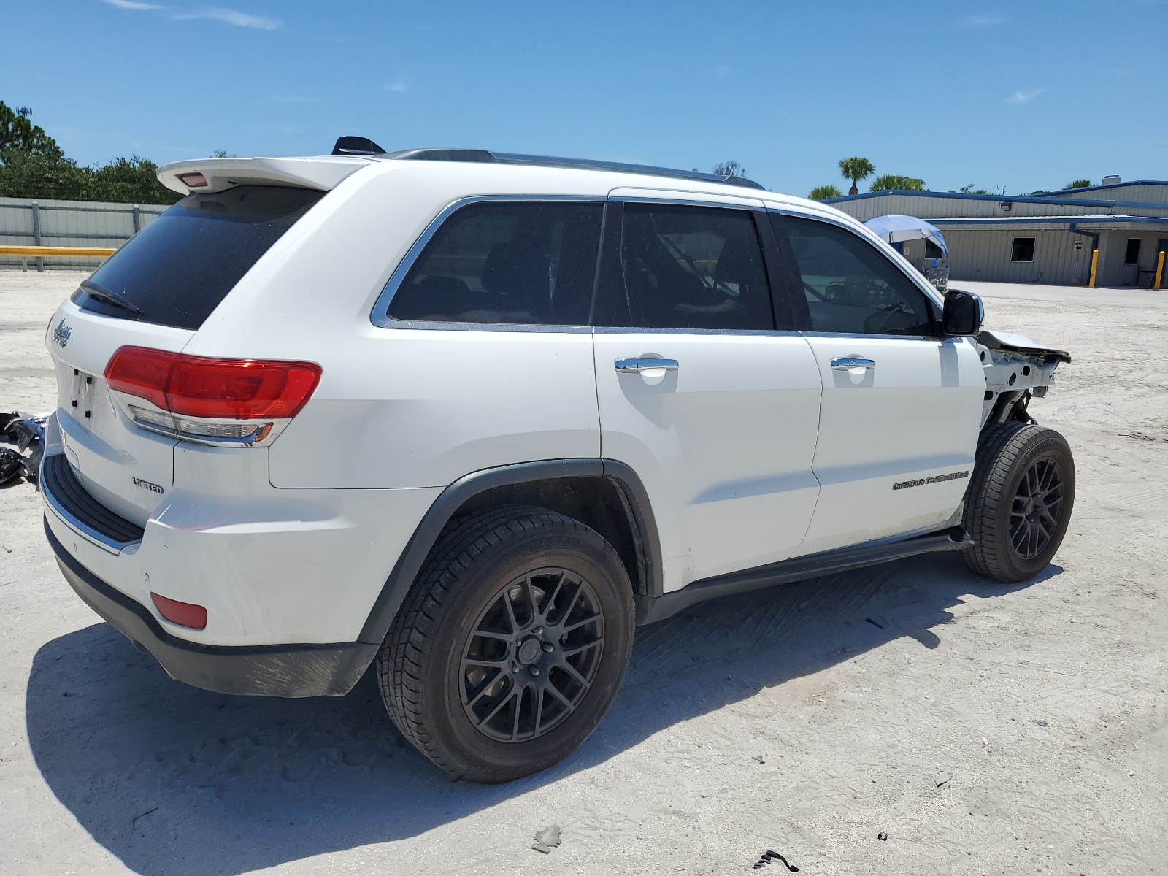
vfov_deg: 53.1
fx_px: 877
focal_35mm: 26
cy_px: 438
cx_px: 584
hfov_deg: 67.3
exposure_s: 1/5000
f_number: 1.5
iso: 50
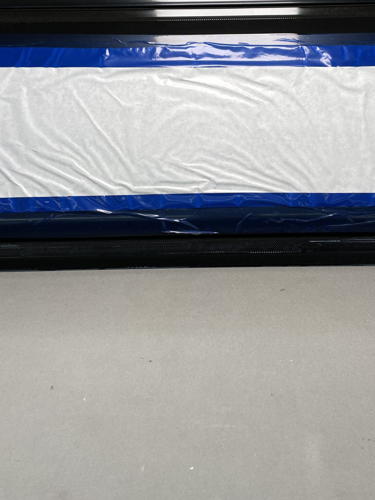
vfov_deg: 41.8
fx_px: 621
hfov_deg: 33.5
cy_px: 95
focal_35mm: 43
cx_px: 218
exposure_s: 1/140
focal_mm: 4.2
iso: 32
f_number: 1.6
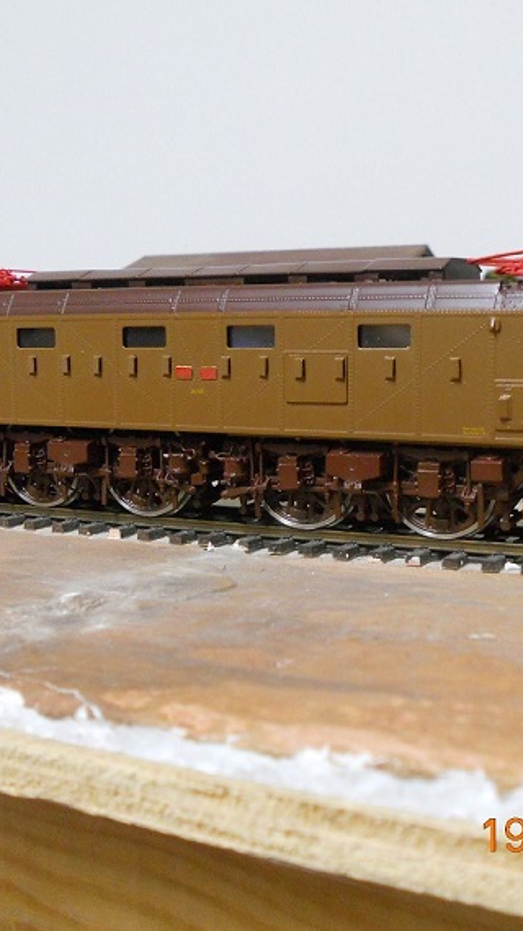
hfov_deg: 25.3
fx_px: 1160
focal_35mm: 47
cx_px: 348
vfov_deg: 43.7
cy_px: 466
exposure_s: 1/30
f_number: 3.5
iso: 400
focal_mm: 5.8
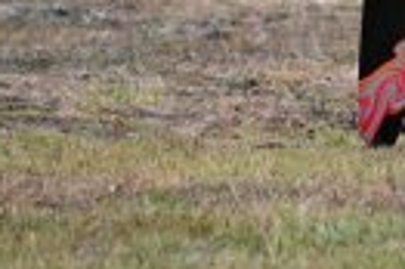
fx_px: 17056
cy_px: -229
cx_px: 632
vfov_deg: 0.9
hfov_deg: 1.4
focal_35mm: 1518
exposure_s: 1/320
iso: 1250
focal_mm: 400
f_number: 6.3
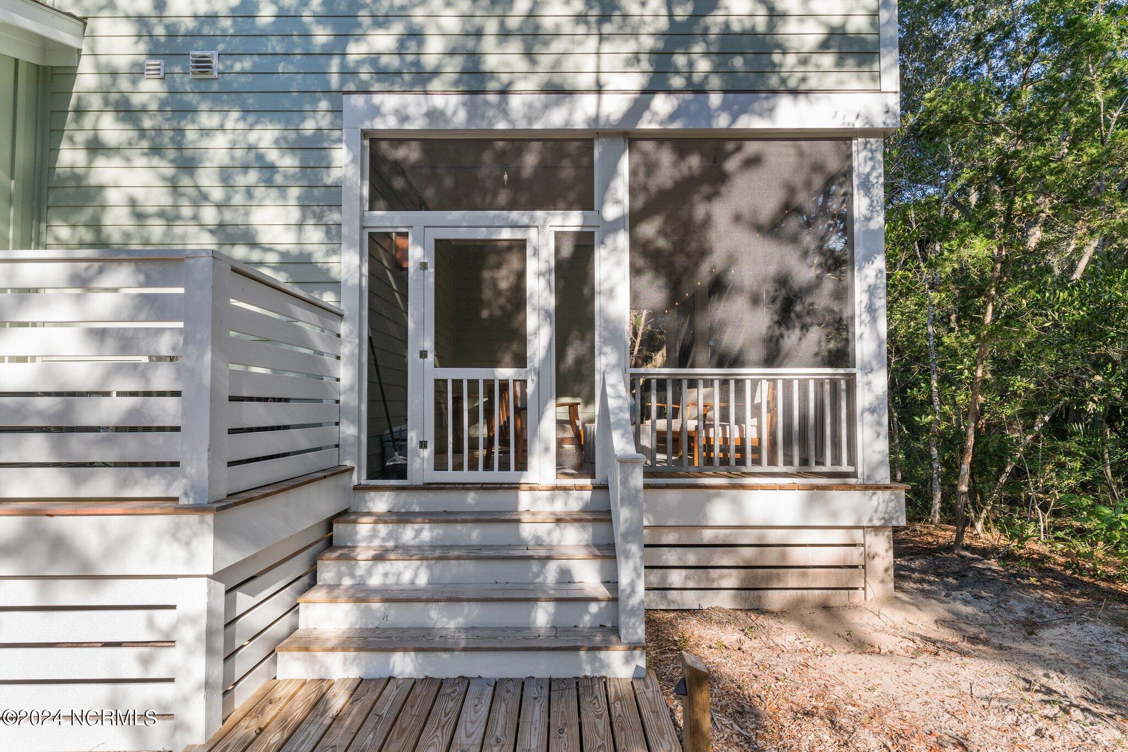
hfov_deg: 93.3
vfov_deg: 70.4
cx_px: 564
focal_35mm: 17
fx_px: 533
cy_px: 376
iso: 400
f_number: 7.1
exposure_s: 1/500
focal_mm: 17
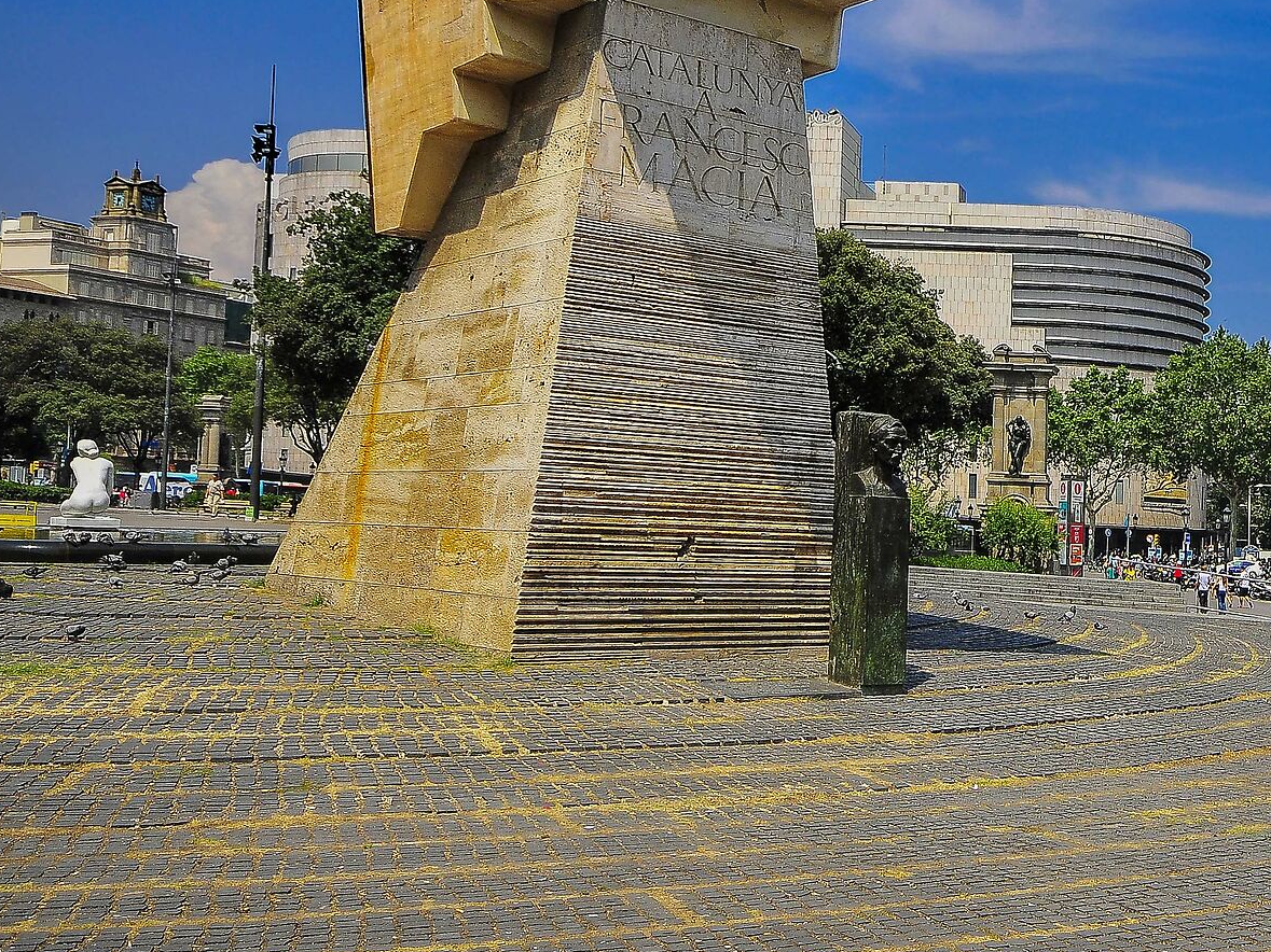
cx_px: 1262
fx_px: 1615
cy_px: 183
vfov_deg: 32.0
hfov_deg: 38.3
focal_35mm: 44
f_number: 10
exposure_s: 1/250
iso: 200
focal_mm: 15
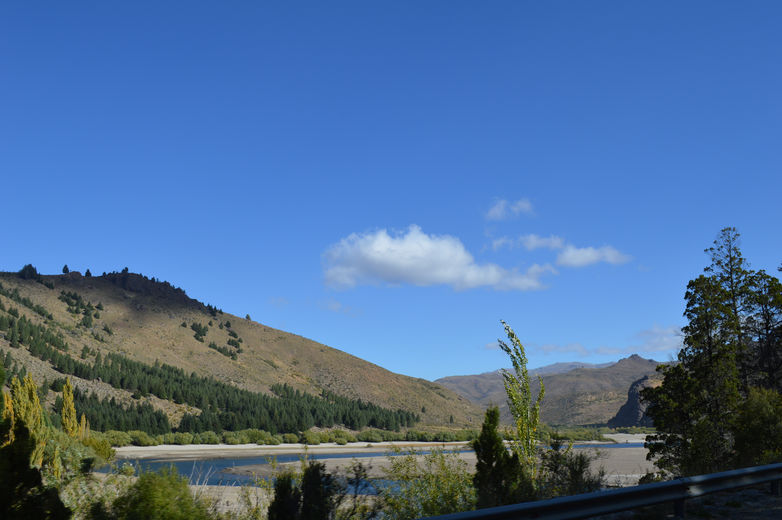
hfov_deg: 57.3
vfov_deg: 39.9
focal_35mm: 33
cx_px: 391
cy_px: 260
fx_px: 716
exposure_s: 1/320
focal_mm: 22
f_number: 9
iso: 100
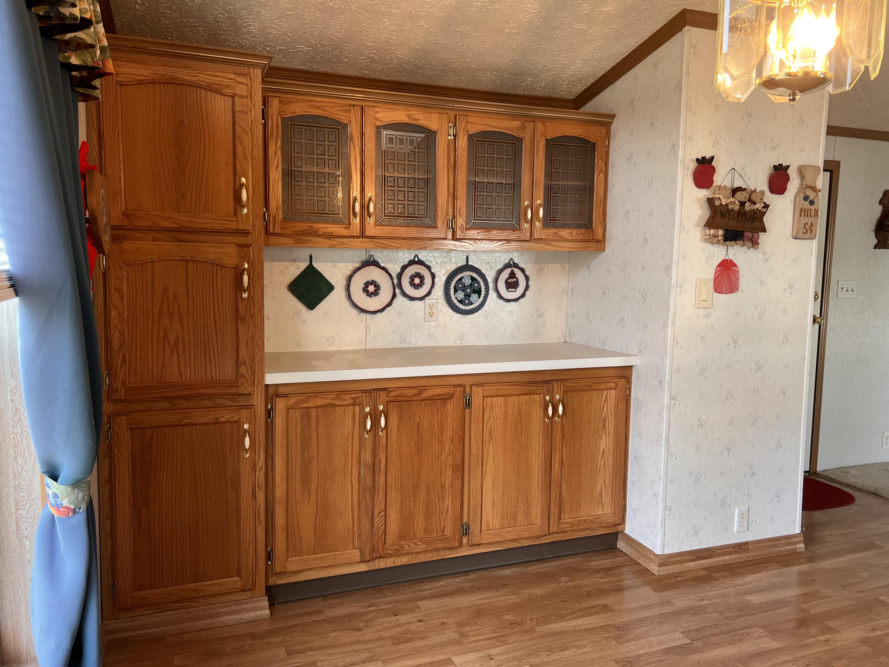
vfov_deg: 53.1
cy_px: 334
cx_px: 444
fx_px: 668
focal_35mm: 26
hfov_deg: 67.3
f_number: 1.5
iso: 80
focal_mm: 5.7
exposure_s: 1/60
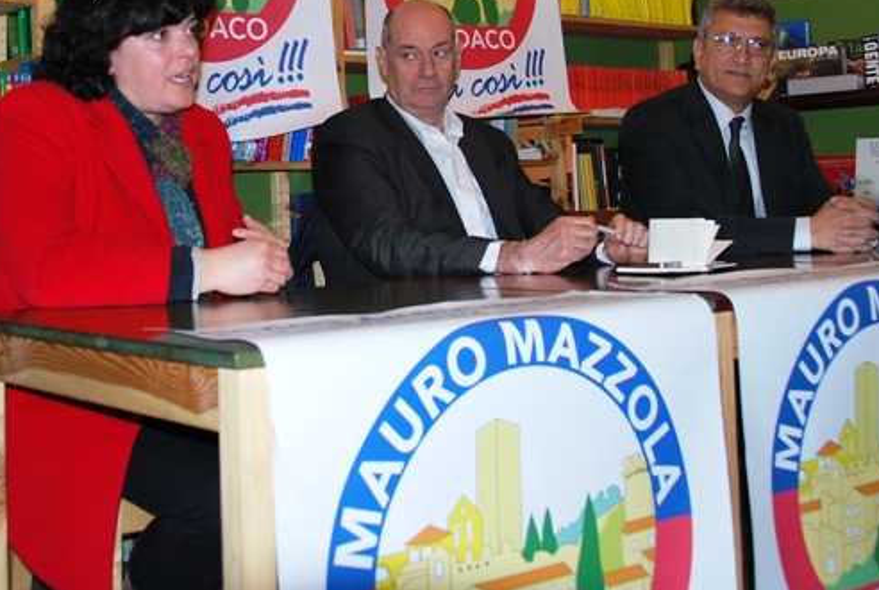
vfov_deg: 25.0
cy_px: 81
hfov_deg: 37.4
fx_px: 1296
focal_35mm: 53
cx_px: 394
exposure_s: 1/60
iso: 200
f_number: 3.8
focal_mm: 20
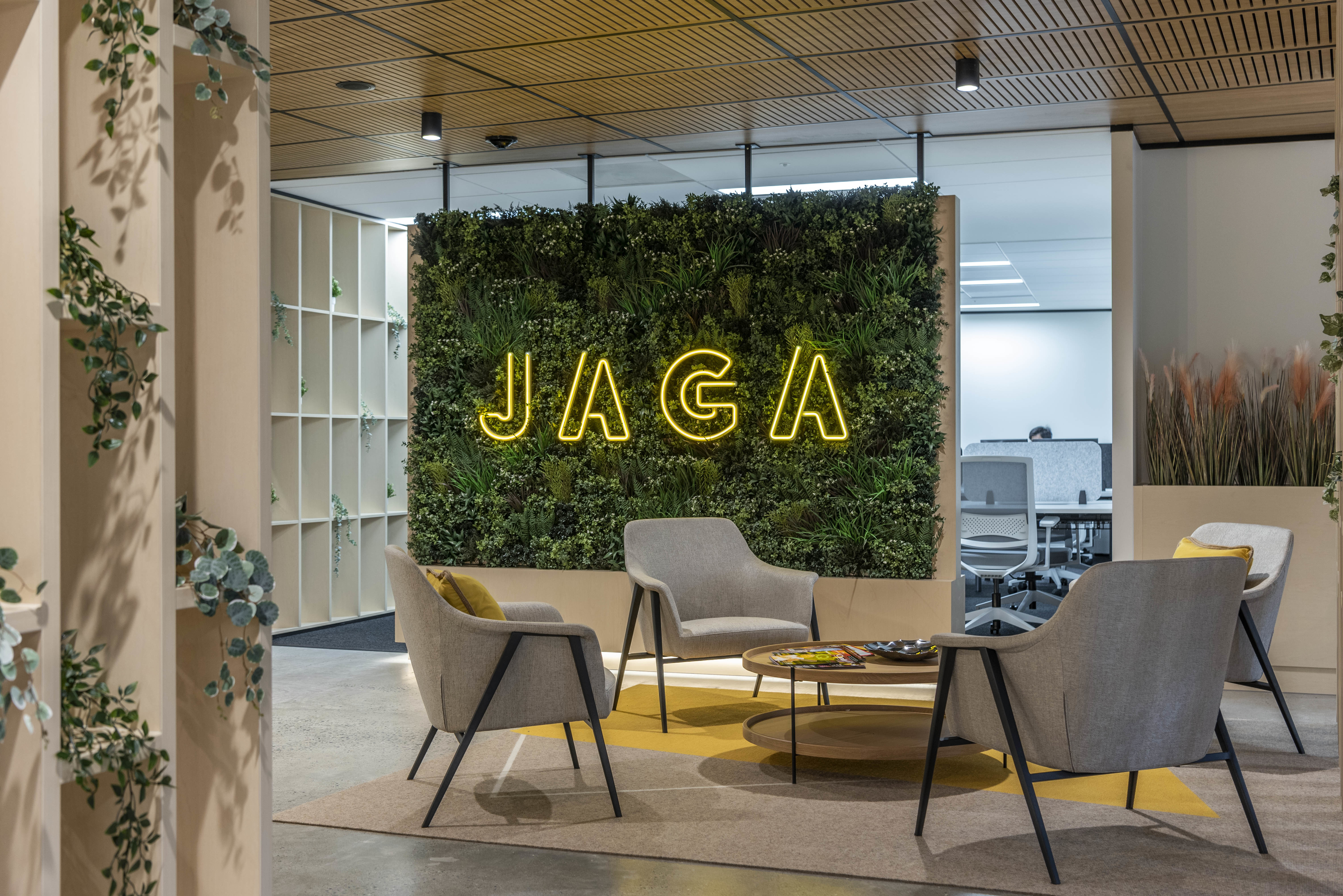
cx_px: 672
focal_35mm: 42
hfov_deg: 46.4
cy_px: 448
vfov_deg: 31.9
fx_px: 1567
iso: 200
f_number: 5
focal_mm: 42
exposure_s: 1/2.5
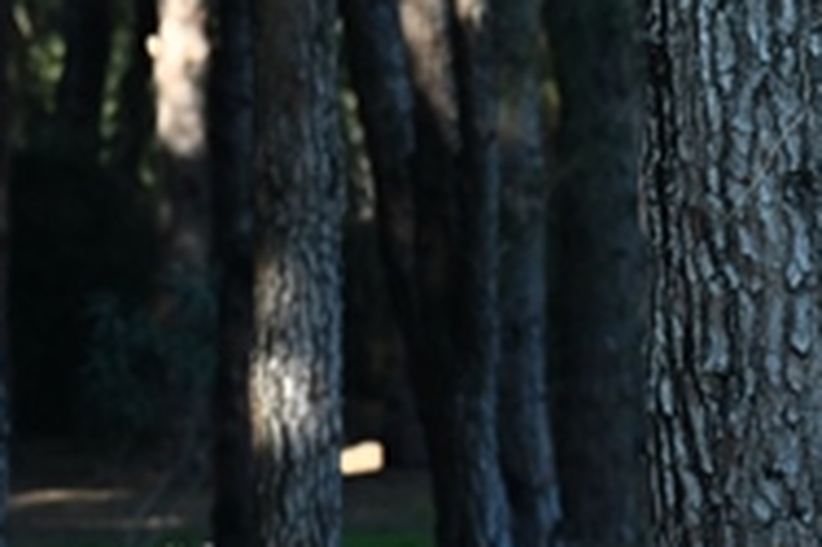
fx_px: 19414
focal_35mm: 851
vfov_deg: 1.6
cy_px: 869
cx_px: 289
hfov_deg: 2.4
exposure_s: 1/800
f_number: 5.6
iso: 500
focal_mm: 200
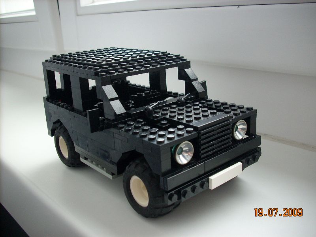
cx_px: 158
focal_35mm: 37
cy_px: 118
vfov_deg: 38.7
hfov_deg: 50.1
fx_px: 338
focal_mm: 6.2
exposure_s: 1/30
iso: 154
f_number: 2.8
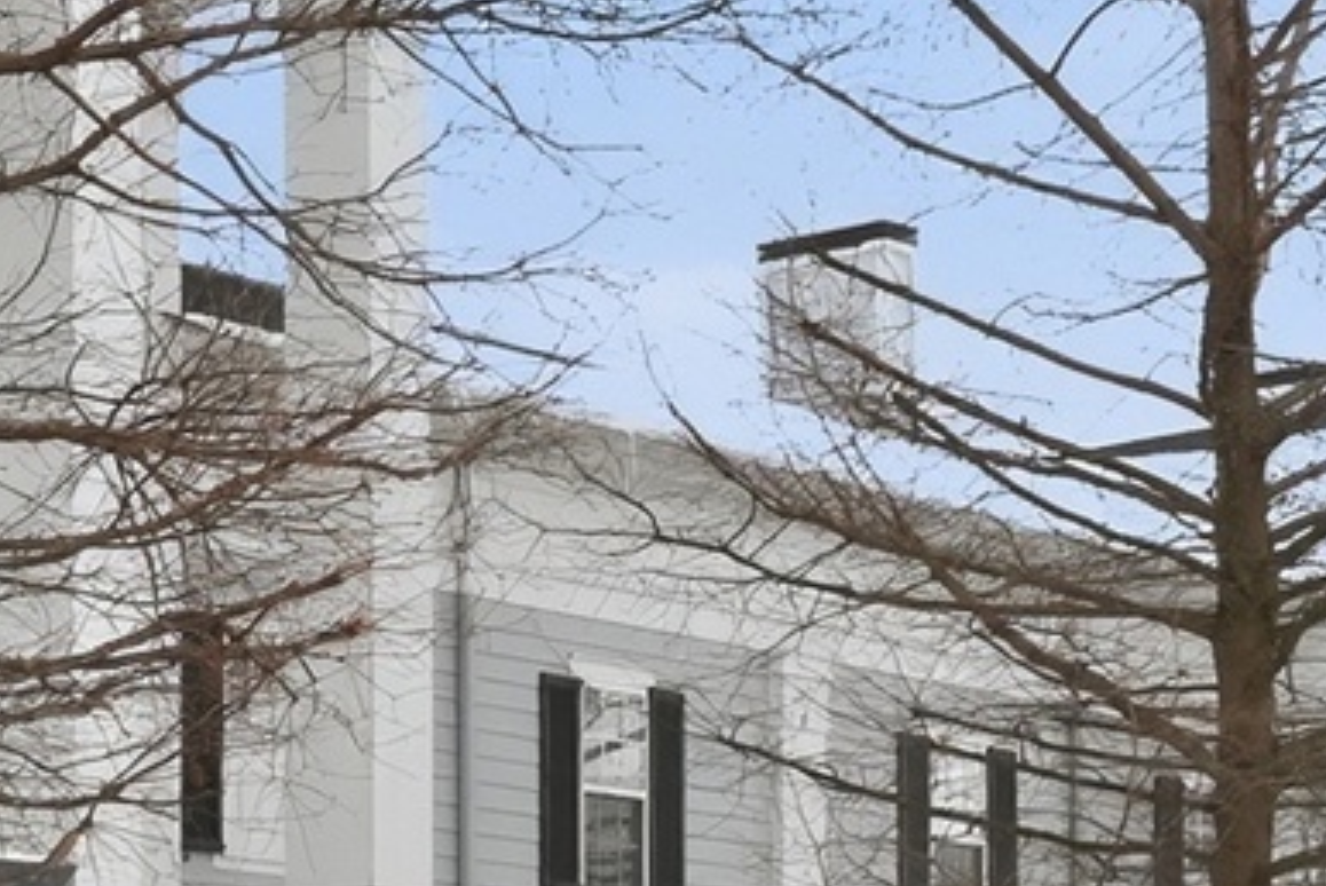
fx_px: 4174
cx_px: -1175
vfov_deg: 11.5
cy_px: 1396
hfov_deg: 15.2
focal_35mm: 113
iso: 640
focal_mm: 17.5
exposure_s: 1/500
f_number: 7.1
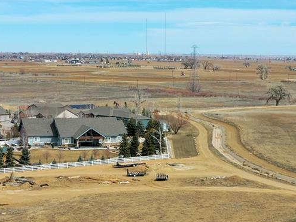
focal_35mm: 87
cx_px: 185
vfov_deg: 16.4
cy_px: 251
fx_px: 744
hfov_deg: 22.5
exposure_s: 1/500
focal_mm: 10.26
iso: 100
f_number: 6.3
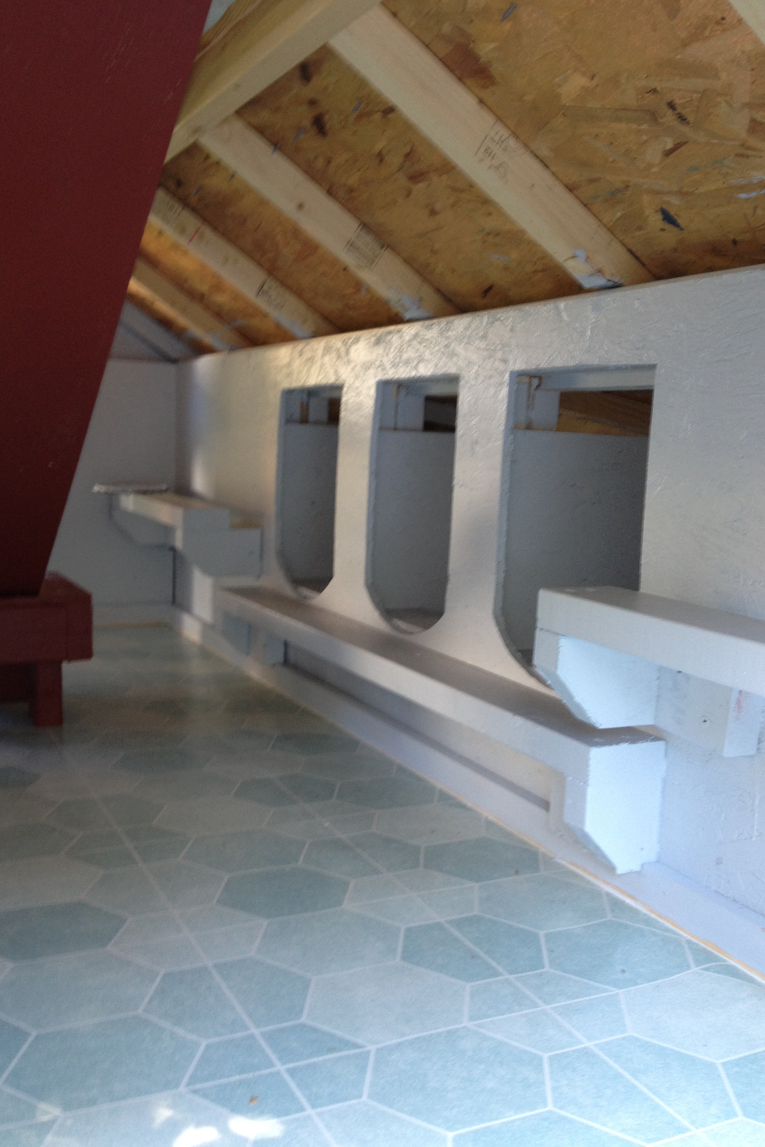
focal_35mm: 37
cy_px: 578
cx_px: 354
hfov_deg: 35.9
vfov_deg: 51.9
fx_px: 1179
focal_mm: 4.28
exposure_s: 1/20
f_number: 2.4
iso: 50
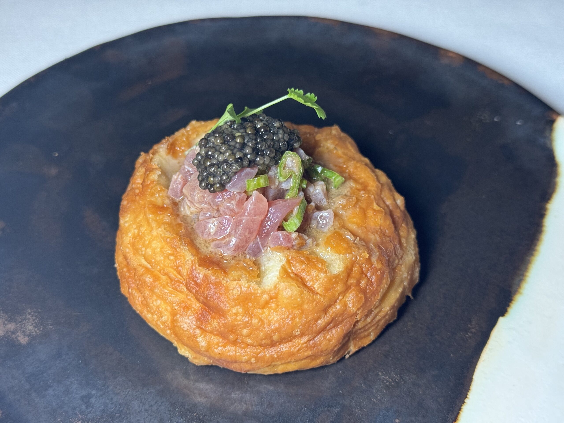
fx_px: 782
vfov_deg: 30.3
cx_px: 282
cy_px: 212
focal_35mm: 48
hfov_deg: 39.7
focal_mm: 6.76
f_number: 1.78
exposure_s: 1/50
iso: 160
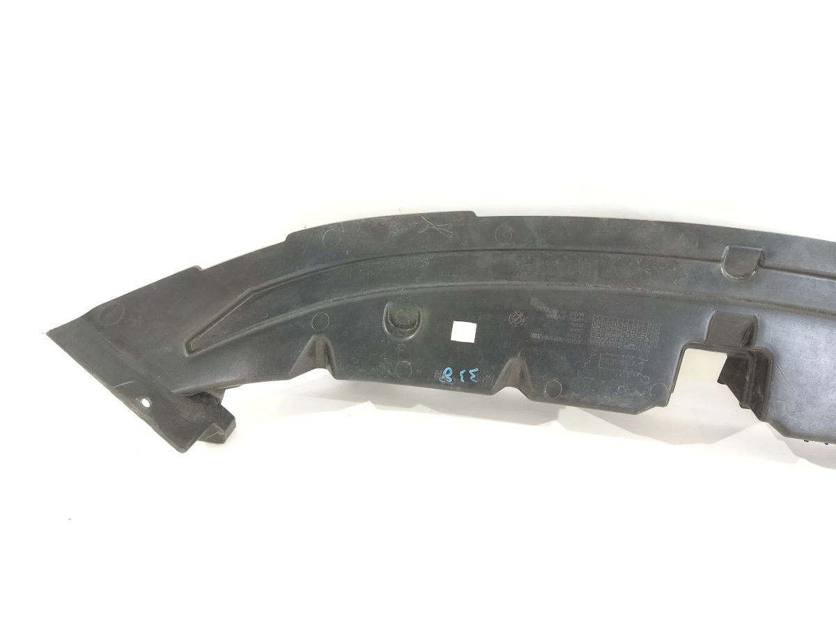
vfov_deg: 51.4
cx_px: 418
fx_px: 652
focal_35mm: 27
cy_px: 314
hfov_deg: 65.3
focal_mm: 4.71
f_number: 1.79
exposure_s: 1/33
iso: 419
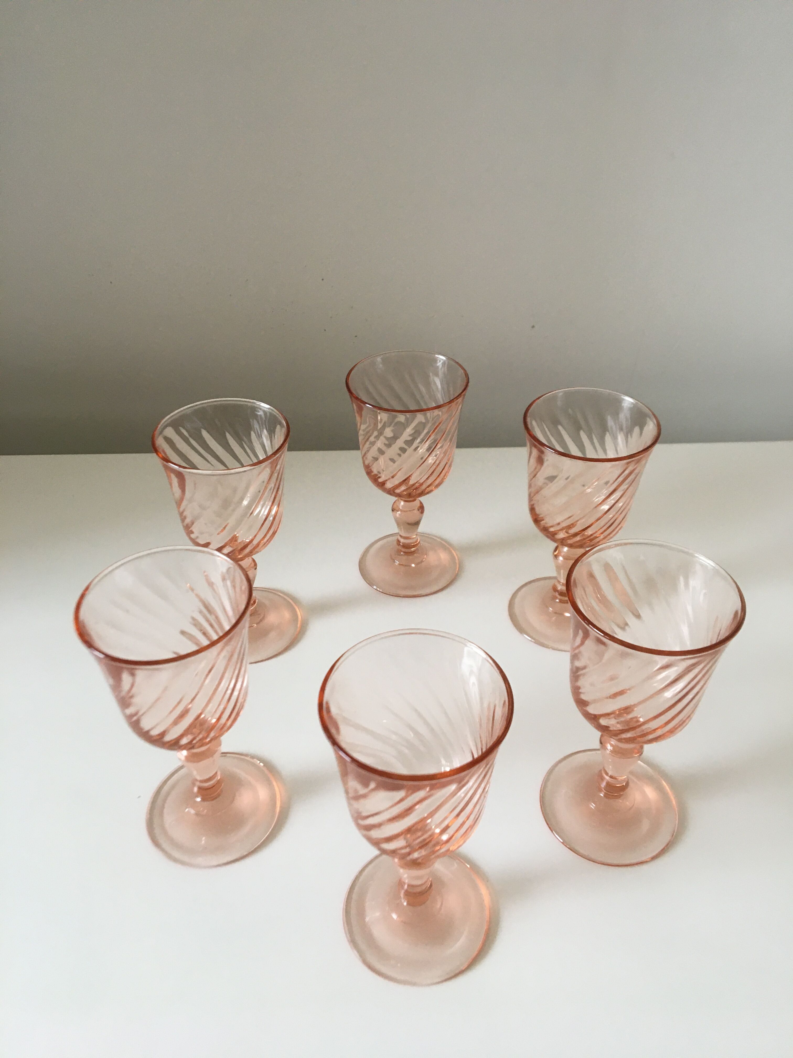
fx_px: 886
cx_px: 396
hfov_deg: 48.2
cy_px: 529
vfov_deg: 61.7
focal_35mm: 29
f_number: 2.2
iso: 50
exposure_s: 1/33
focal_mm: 4.15
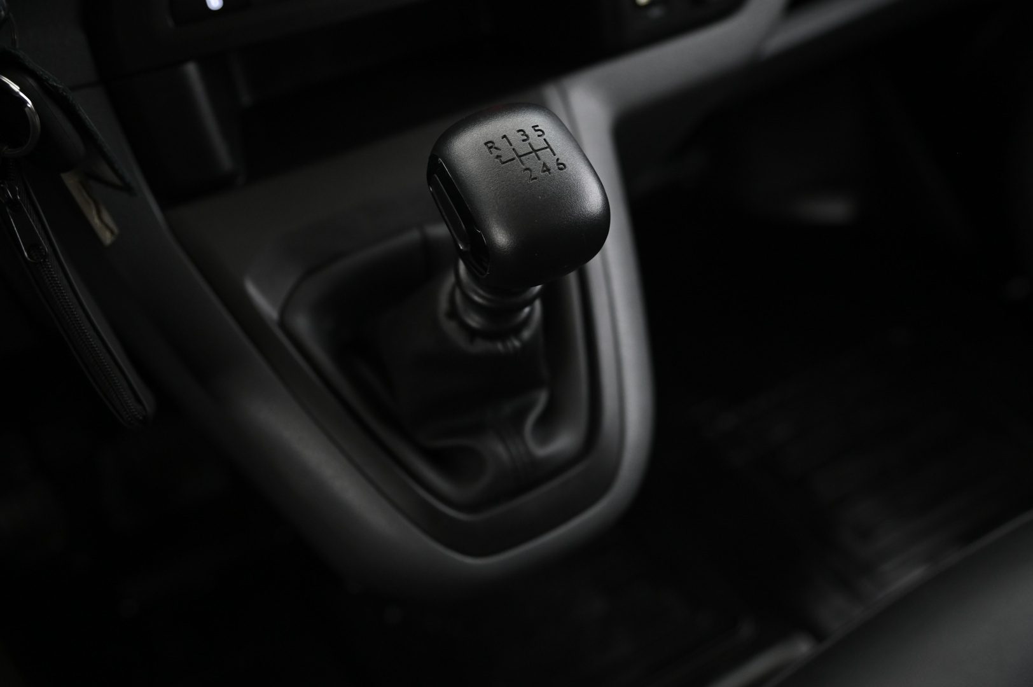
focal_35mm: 38
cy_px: 344
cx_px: 516
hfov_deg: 50.7
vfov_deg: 35.0
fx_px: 1089
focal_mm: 38
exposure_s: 1/10
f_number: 4
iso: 2000
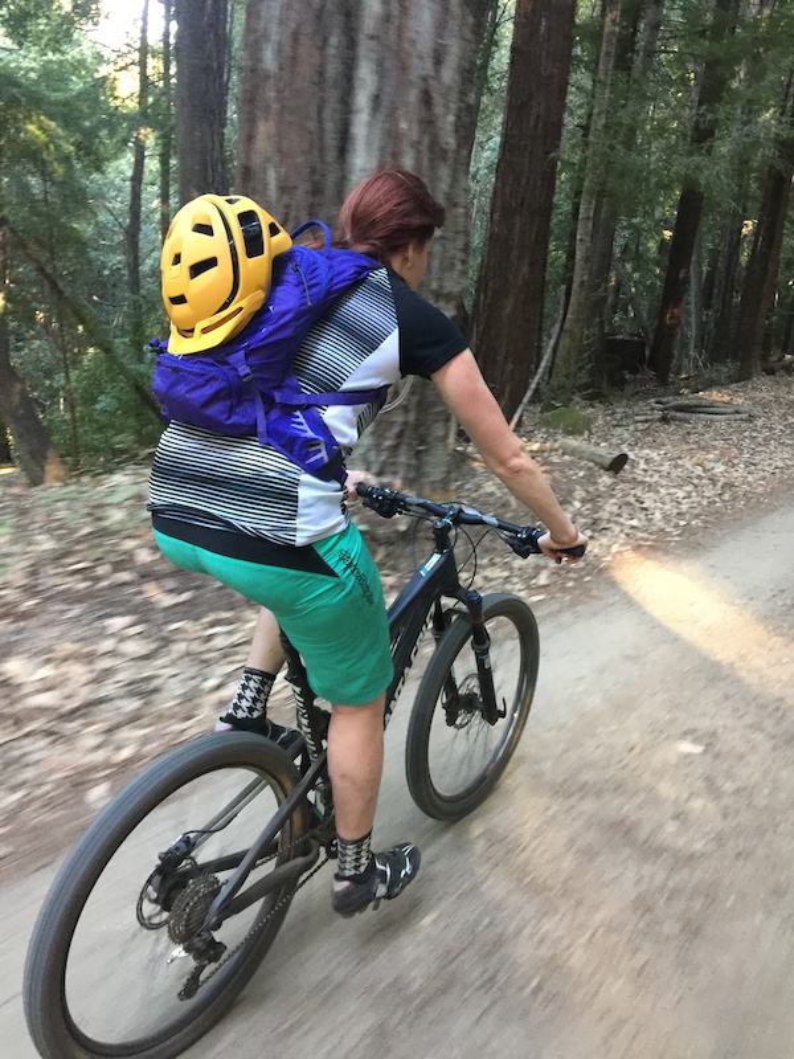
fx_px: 887
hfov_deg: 48.2
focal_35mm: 29
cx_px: 397
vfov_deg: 61.7
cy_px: 530
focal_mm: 4.15
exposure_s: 1/15
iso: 125
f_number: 2.2
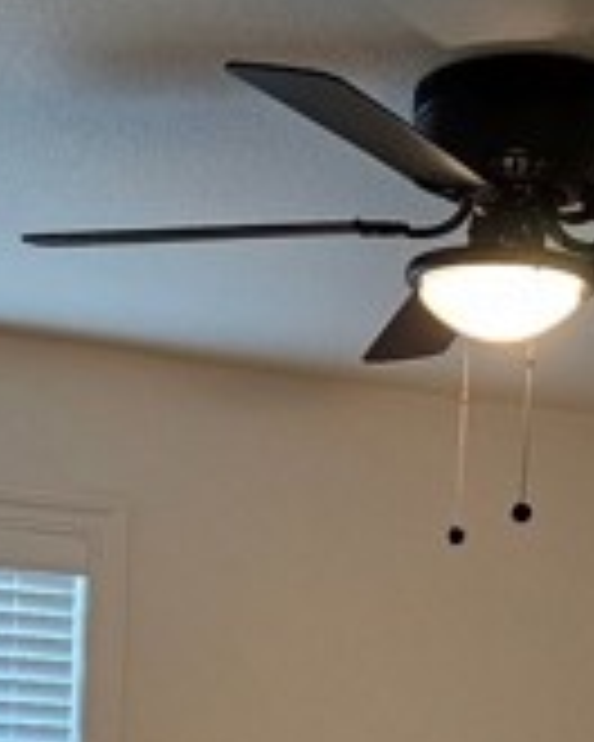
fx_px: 1912
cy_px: 913
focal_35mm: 87
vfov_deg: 20.4
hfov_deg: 17.6
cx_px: 216
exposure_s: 1/120
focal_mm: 6.3
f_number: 1.7
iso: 1000
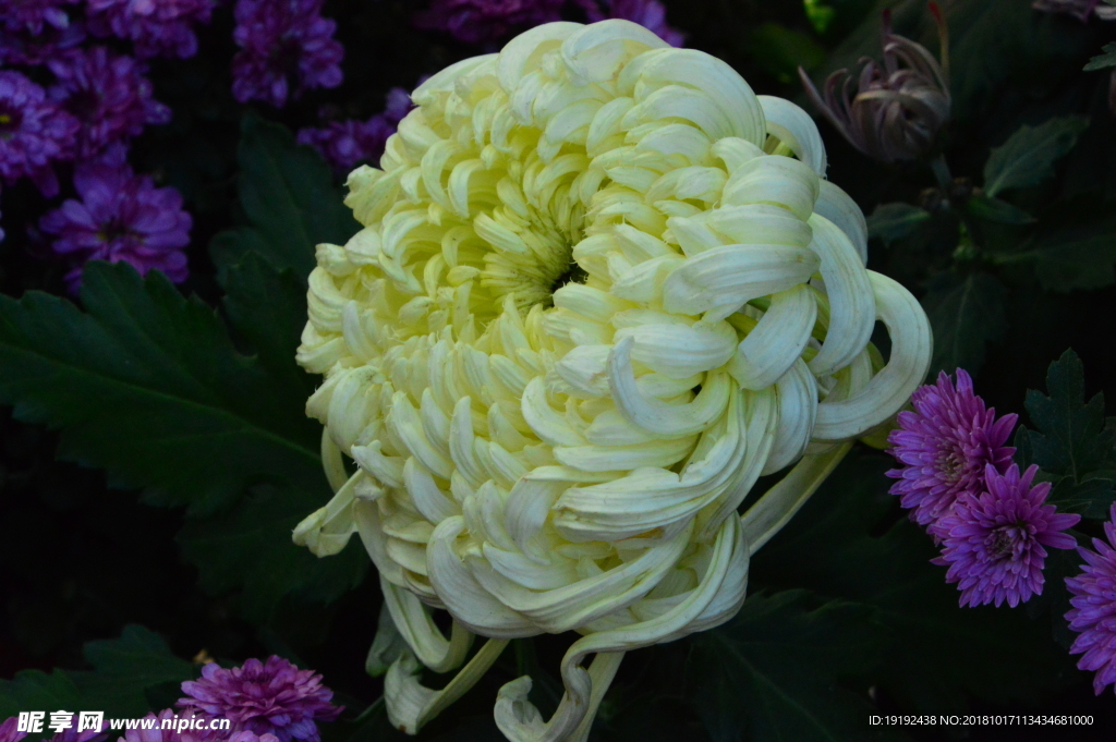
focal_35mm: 240
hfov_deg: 8.6
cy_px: 371
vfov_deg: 5.7
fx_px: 7434
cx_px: 558
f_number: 18
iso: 2800
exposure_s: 1/250
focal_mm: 160
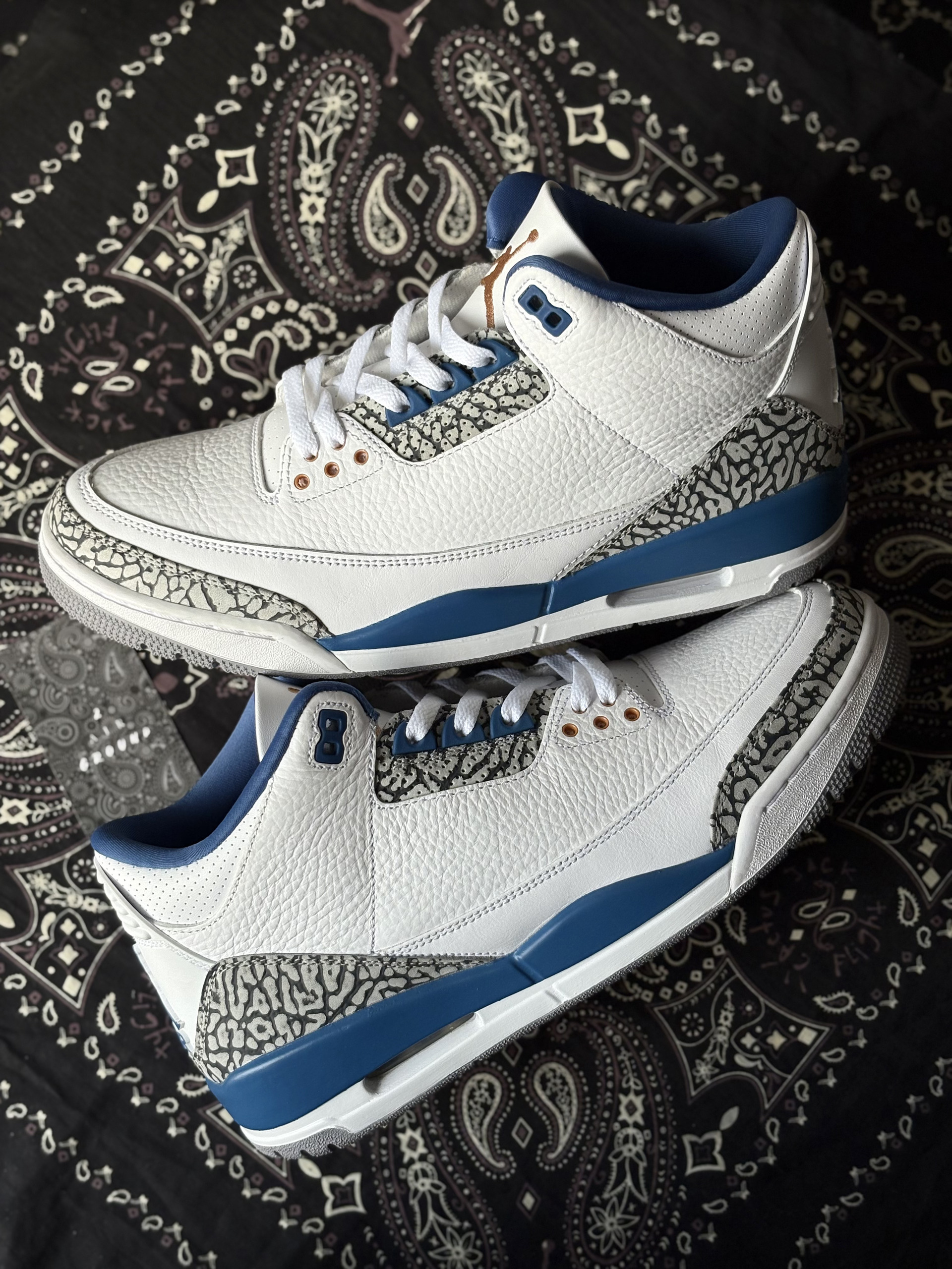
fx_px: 1907
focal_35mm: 52
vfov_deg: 36.8
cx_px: 476
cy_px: 634
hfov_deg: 28.0
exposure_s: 1/299
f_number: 1.6
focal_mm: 5.96
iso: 32
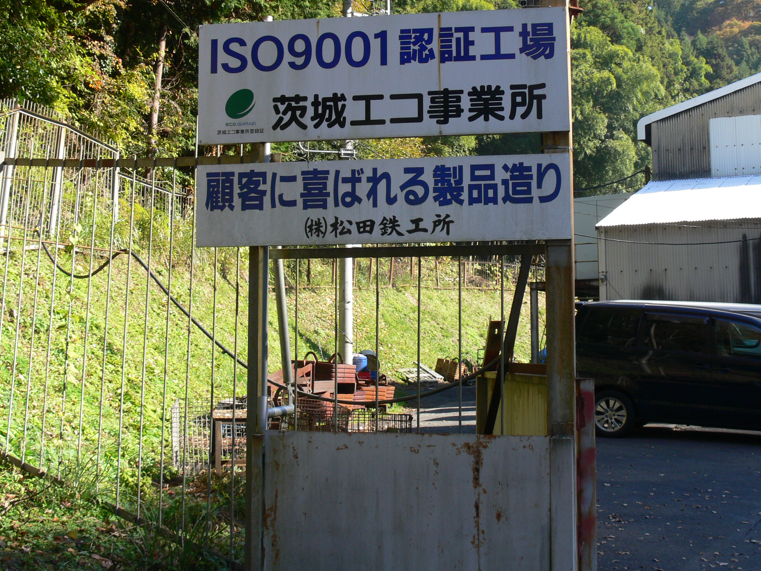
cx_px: 414
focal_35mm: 58
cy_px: 199
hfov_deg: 33.2
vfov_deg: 25.1
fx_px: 1275
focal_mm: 8.8
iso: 80
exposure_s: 1/125
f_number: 5
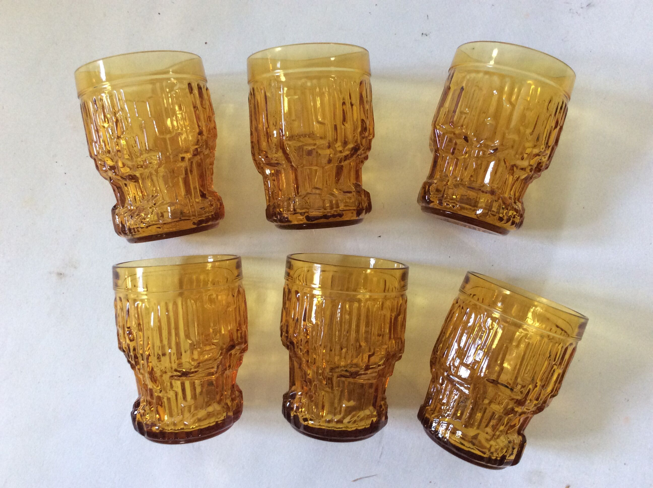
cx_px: 326
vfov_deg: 44.1
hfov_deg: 56.9
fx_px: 603
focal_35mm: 32
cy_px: 244
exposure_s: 1/25
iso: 125
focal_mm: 3.3
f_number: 2.4
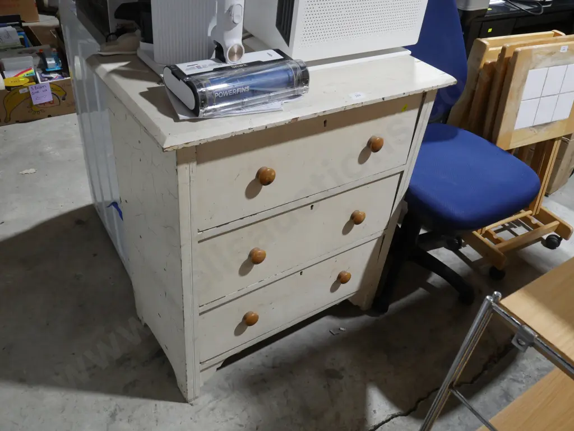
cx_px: 287
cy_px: 216
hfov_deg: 63.4
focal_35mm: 28
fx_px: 465
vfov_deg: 49.8
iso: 1250
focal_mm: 14
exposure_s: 1/60
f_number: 9
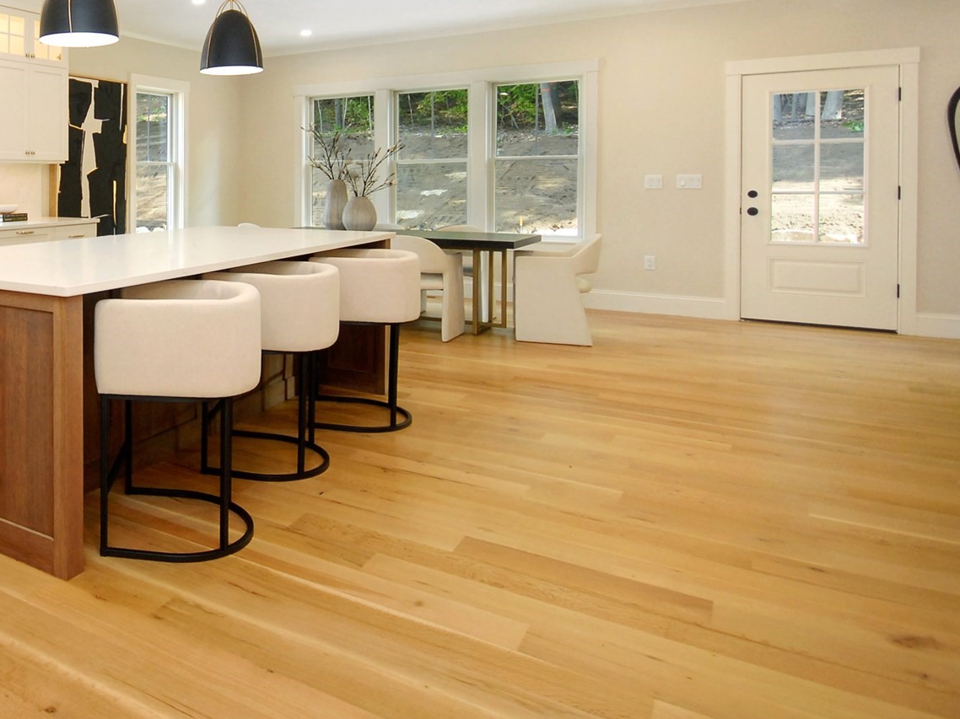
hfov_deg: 58.1
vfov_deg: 51.9
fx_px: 721
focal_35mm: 26
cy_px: 233
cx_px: 104
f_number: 5
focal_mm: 10
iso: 400
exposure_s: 1/50
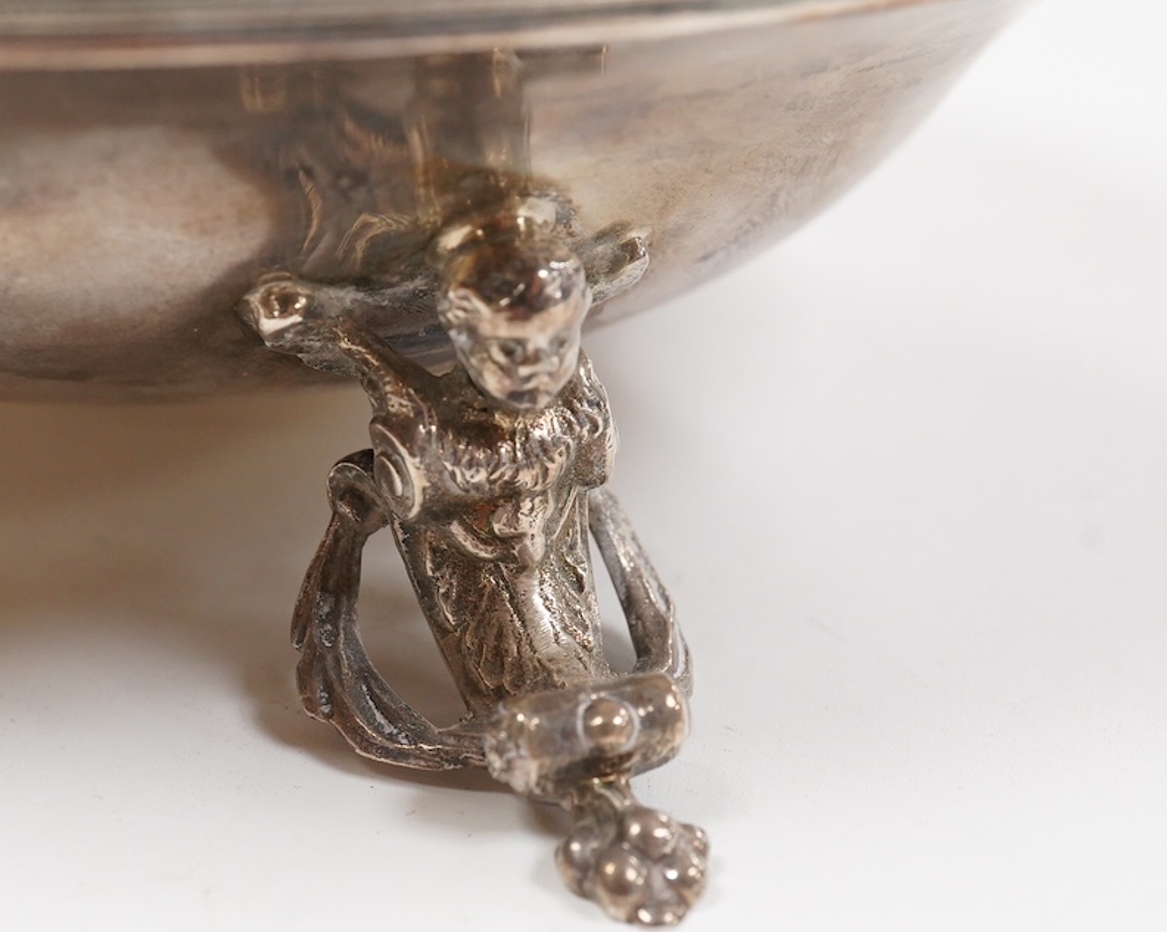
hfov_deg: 31.4
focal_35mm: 60
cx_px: 500
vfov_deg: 25.4
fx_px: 2072
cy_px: 524
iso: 2500
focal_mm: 30
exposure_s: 1/100
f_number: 13
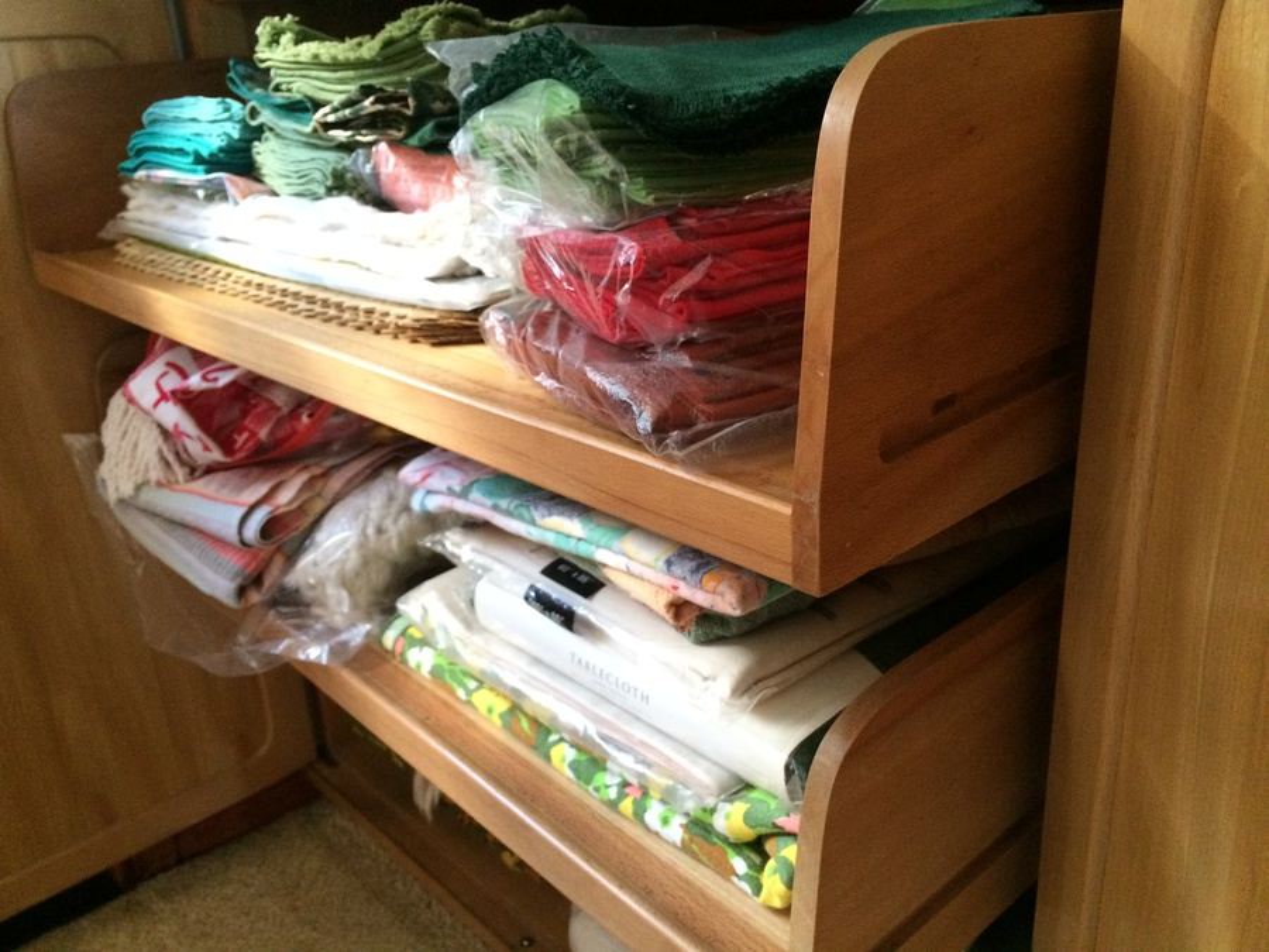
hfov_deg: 60.0
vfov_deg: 46.8
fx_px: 1100
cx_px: 634
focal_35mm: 30
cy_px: 476
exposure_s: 1/24
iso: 320
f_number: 2.2
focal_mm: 4.12
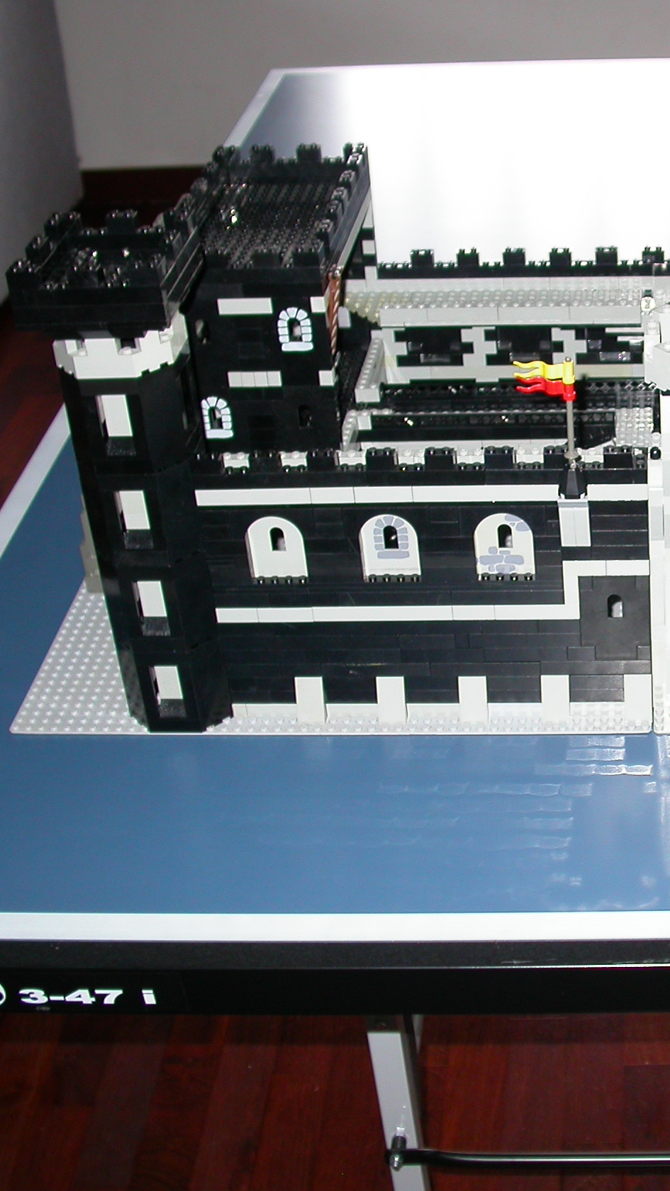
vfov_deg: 37.2
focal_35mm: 56
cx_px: 672
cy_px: 602
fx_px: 1769
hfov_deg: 20.7
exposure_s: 1/60
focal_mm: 7.85
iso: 100
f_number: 2.6
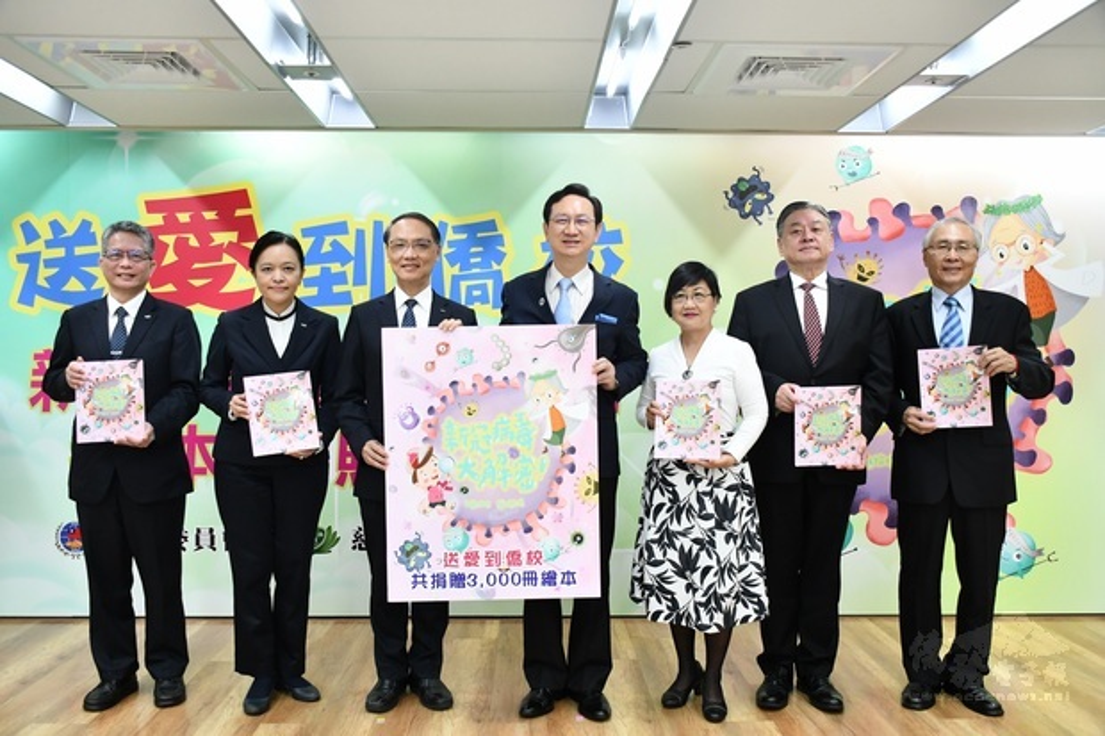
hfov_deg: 57.2
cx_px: 552
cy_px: 368
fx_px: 1013
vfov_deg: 39.9
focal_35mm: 33
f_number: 4
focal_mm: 22
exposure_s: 1/160
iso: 1600
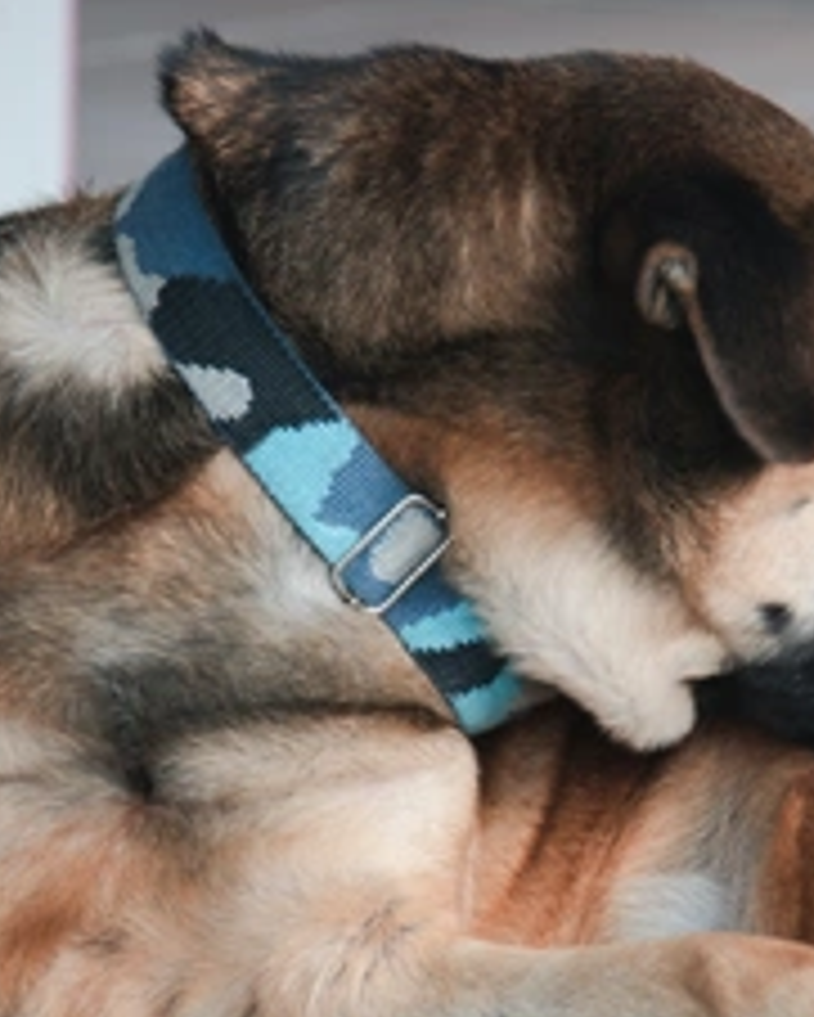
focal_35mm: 271
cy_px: 716
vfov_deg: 7.1
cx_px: 515
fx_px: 8155
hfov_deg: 5.7
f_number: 4
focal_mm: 92
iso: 100
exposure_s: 1/25
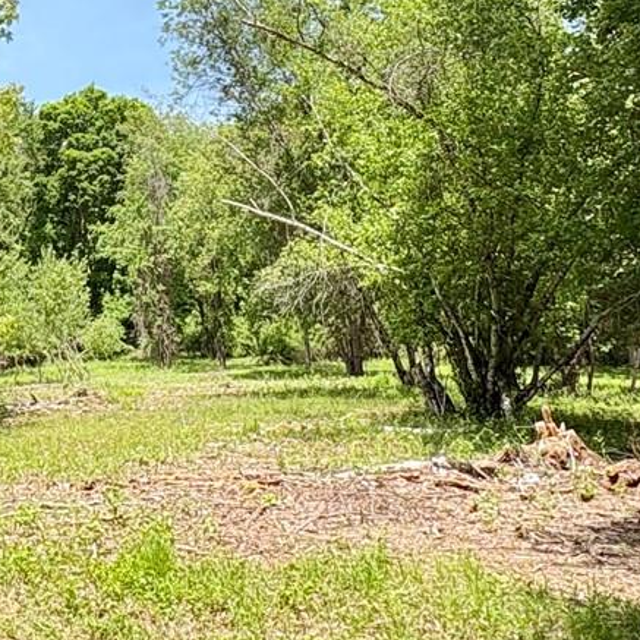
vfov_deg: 28.6
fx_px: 1213
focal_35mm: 58
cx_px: 23
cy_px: 91
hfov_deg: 28.0
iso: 40
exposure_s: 1/1063
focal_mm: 2.22
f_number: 2.2
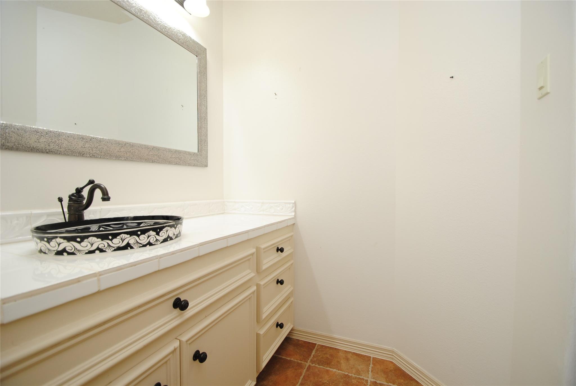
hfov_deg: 100.3
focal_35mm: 15
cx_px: 288
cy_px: 193
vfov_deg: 77.5
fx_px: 240
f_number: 4
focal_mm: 10
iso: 200
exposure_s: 1/60
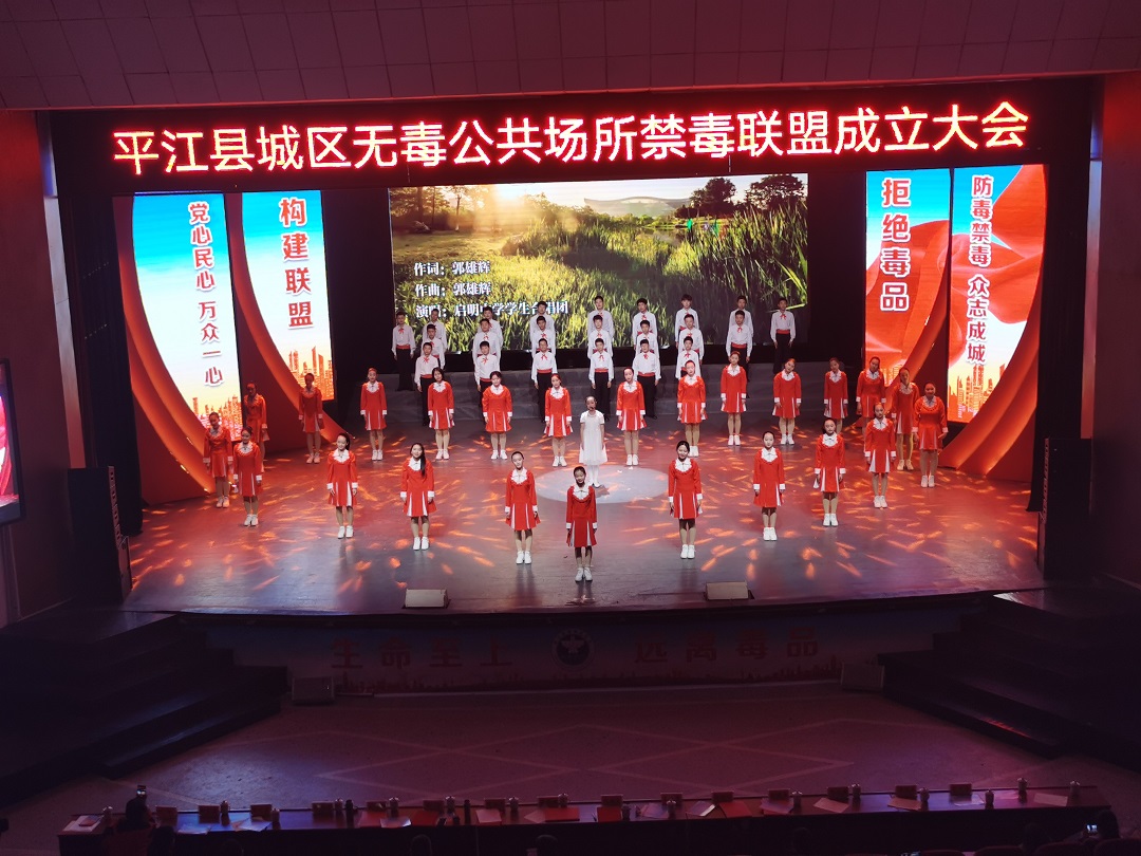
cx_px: 570
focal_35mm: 49
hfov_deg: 38.9
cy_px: 428
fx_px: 1615
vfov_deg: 29.7
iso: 50
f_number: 1.8
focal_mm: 5.58
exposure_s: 1/129
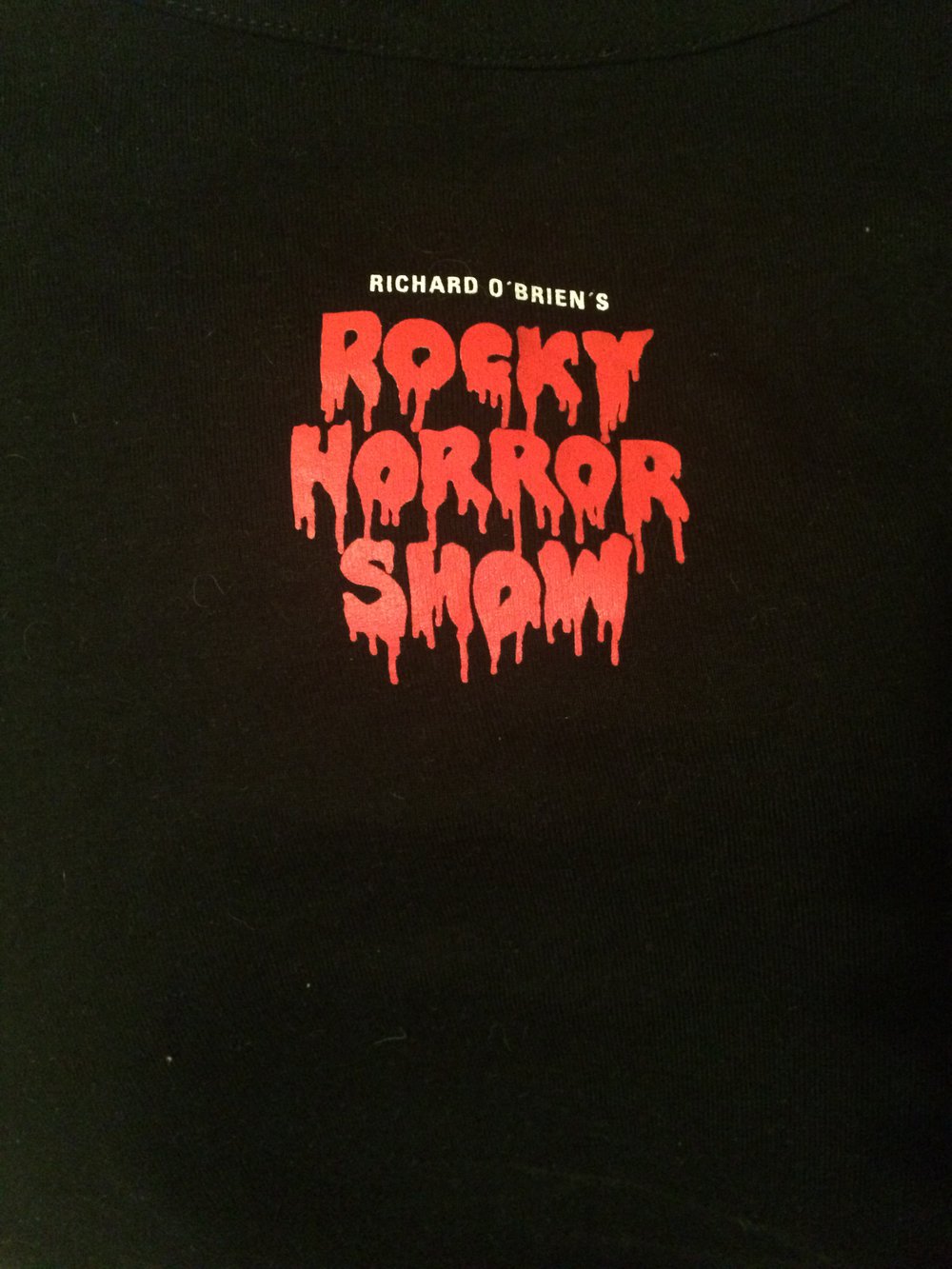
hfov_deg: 48.2
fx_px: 1063
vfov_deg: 61.7
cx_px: 476
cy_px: 634
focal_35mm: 29
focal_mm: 4.15
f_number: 2.2
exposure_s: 1/17
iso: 1000
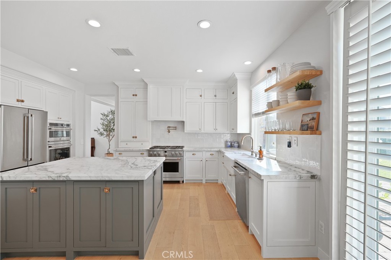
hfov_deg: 96.7
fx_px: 174
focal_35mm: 16
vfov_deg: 73.8
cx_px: 196
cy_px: 130
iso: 250
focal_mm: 16
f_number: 4
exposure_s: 1/15
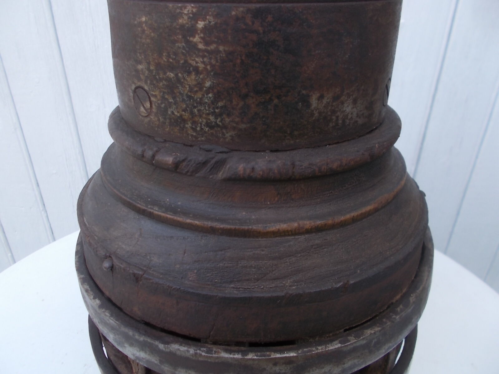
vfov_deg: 53.1
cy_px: 187
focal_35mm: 26
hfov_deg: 67.3
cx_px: 250
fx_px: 375
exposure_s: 1/100
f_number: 3.2
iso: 80
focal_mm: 4.6
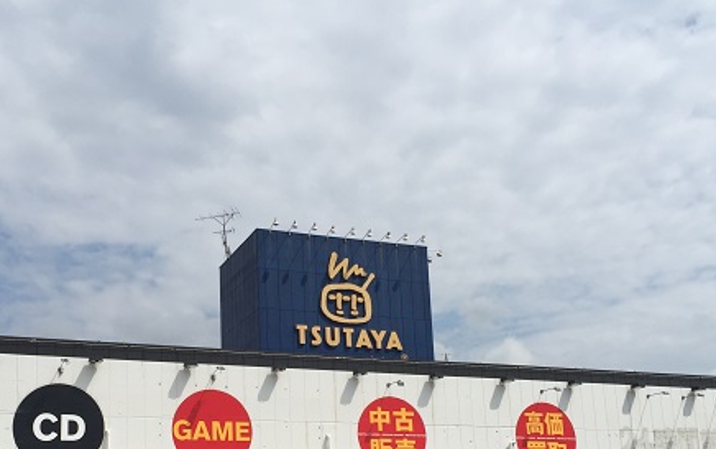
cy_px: 396
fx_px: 898
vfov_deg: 27.1
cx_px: 295
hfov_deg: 43.3
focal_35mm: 46
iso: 32
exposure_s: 1/3968
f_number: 2.2
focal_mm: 4.15
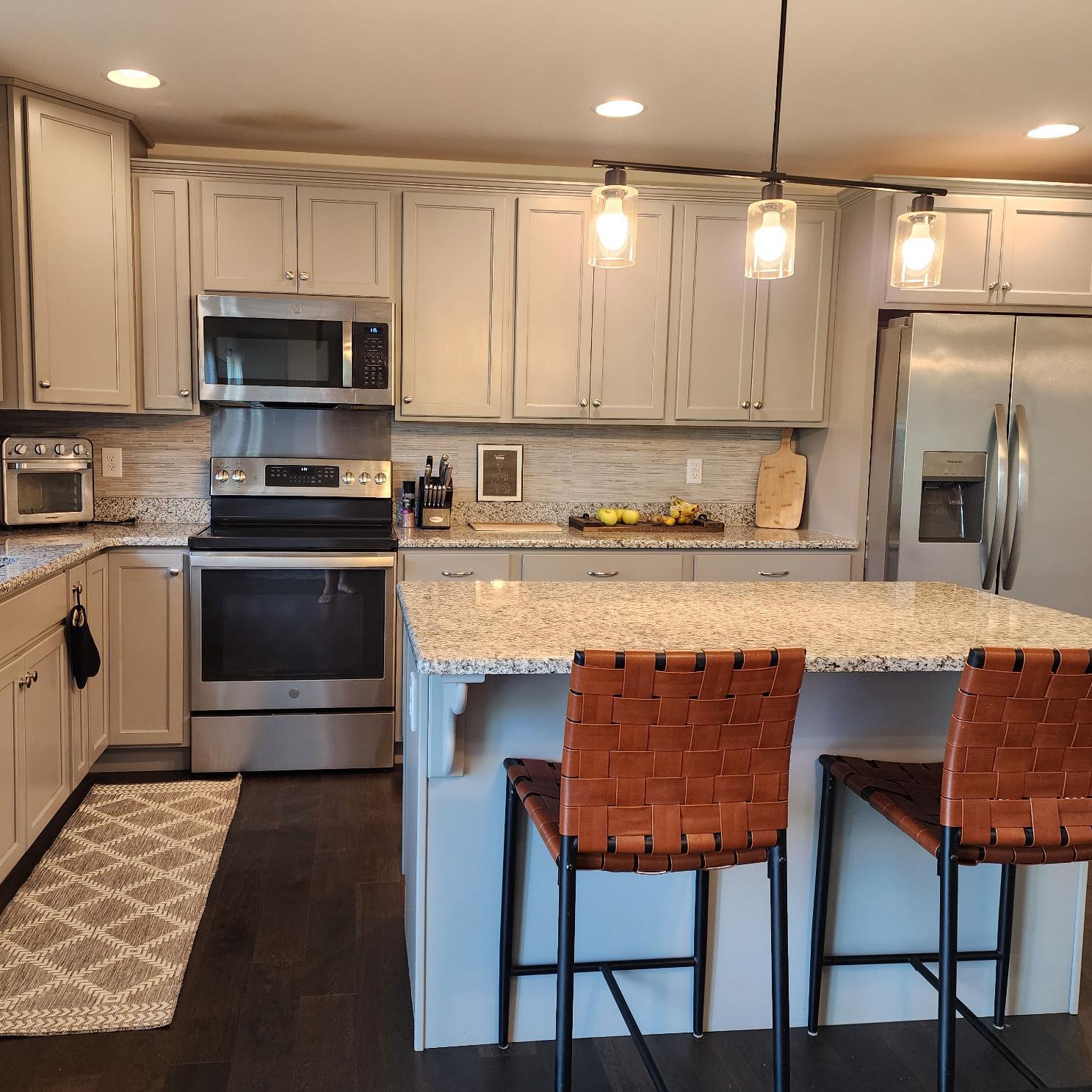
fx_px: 999
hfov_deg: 57.1
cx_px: 470
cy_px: 538
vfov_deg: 57.3
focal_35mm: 28
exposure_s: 1/120
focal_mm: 6.4
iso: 400
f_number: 1.8
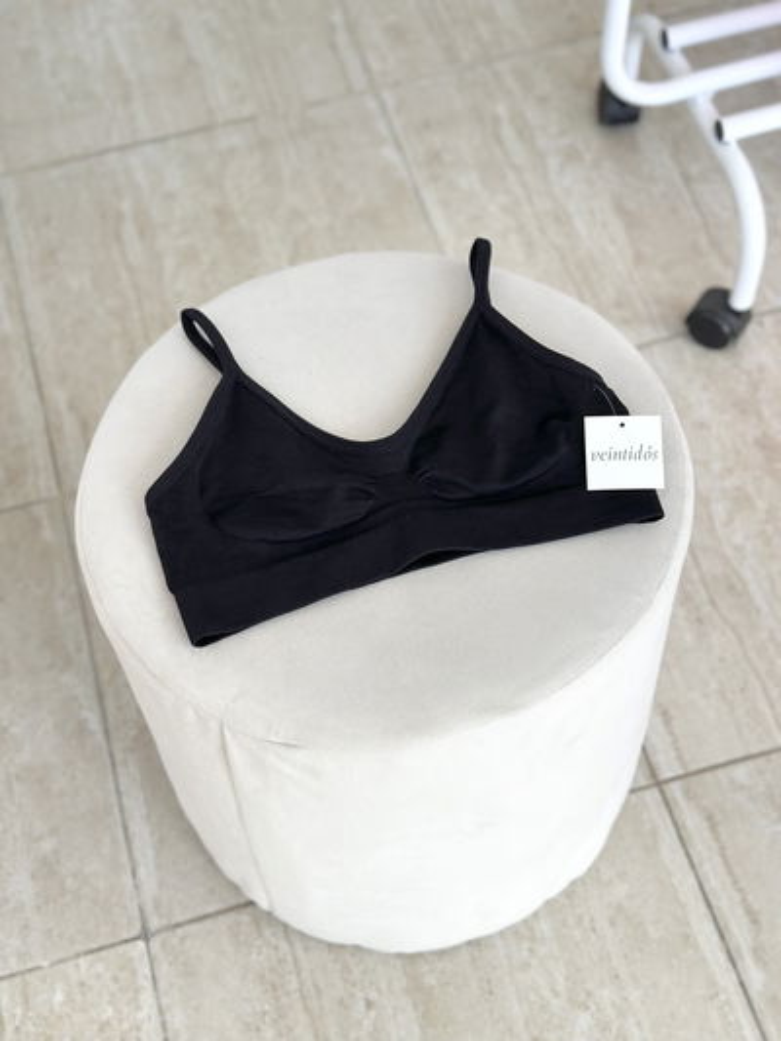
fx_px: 1443
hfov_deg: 30.3
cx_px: 390
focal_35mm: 48
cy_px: 520
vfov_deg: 39.6
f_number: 1.78
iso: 100
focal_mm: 6.86
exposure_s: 1/169
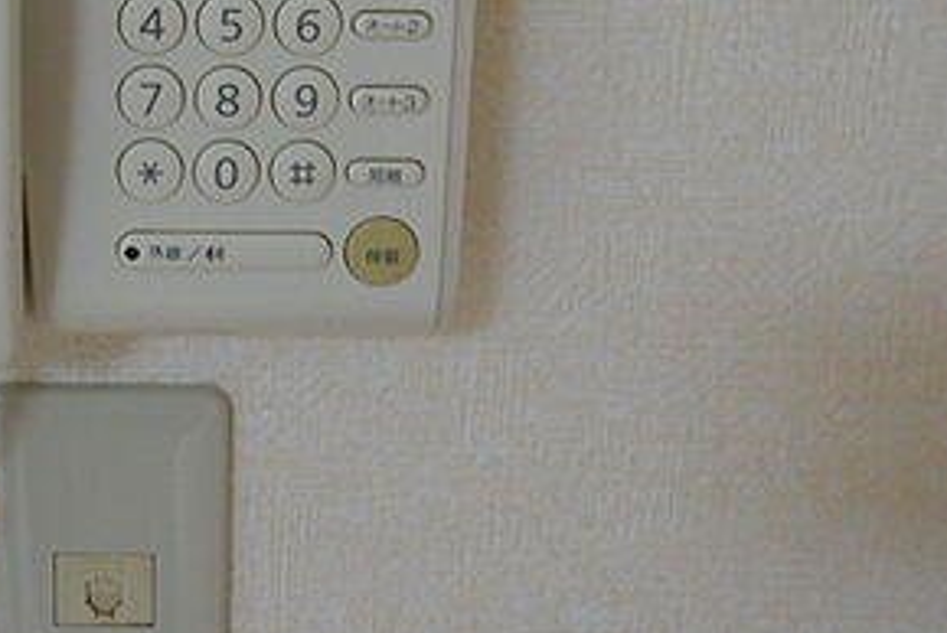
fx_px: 1448
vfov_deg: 23.6
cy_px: -3
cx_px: 163
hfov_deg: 34.9
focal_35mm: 55
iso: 280
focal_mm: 4.3
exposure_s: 1/30
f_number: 2.8
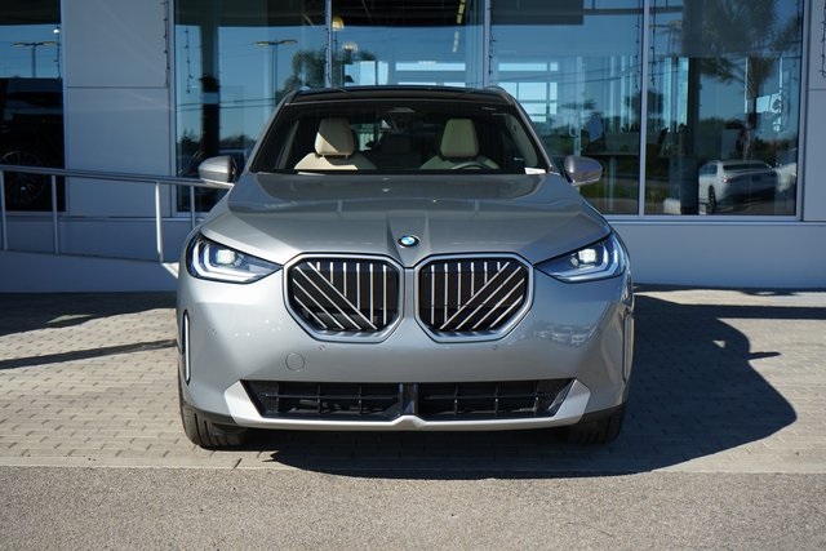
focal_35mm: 44
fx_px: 1010
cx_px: 413
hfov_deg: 44.5
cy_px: 276
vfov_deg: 30.5
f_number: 8
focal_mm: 44
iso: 800
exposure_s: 1/1600
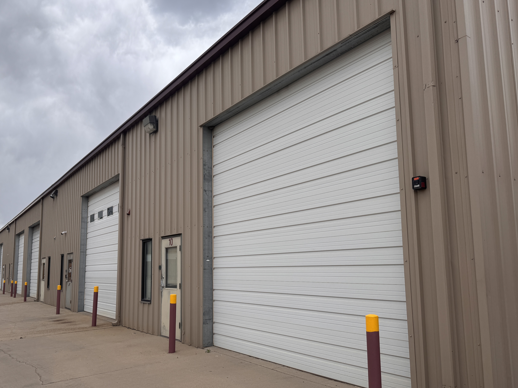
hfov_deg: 63.2
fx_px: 419
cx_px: 224
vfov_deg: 49.6
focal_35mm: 28
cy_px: 218
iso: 80
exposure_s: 1/4049
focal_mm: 6.76
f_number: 1.78
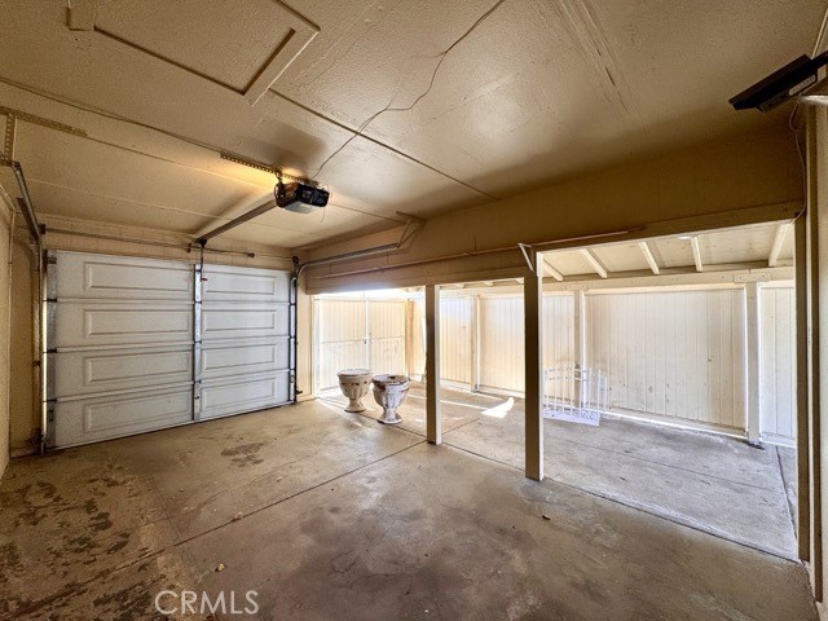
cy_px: 310
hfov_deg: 102.1
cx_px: 414
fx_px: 335
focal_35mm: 14
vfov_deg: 85.7
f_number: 2.2
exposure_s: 1/120
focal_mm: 2.22
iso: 125
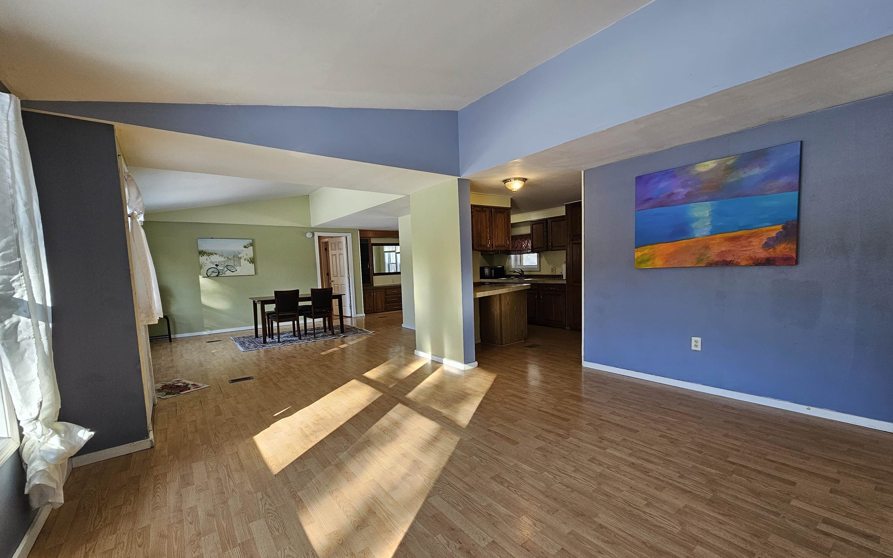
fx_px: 341
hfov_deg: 105.3
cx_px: 452
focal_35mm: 14
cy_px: 304
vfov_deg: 78.5
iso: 80
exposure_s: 1/60
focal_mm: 2.2
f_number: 2.2
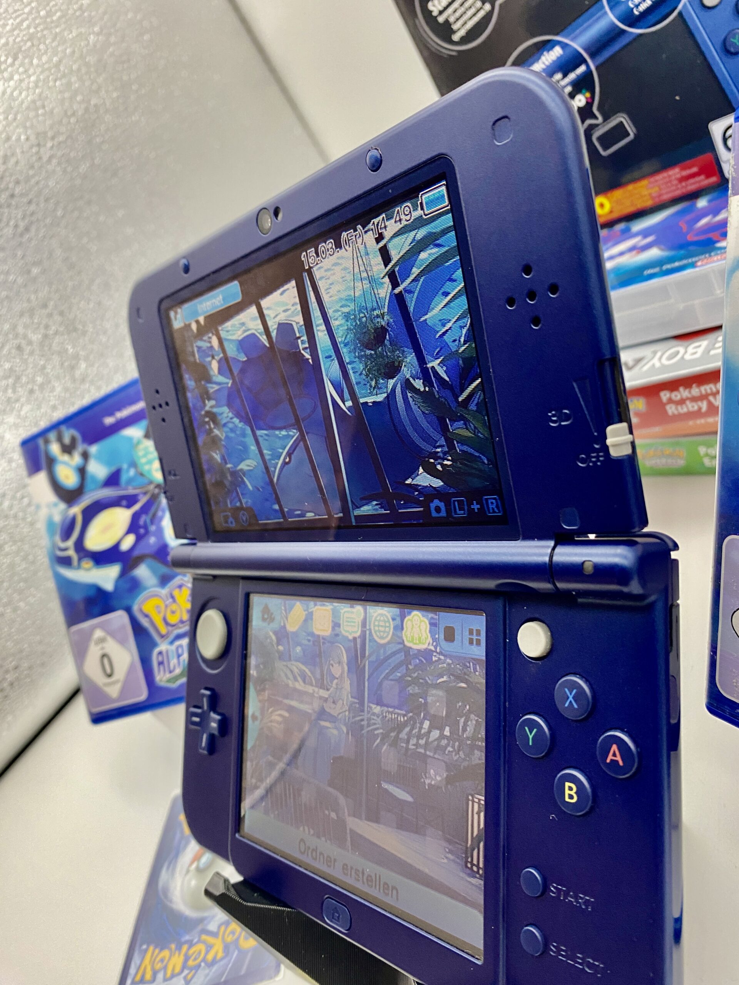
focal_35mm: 26
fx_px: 740
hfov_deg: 53.1
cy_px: 492
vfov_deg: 67.3
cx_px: 370
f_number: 1.8
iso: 160
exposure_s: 1/60
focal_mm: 4.25
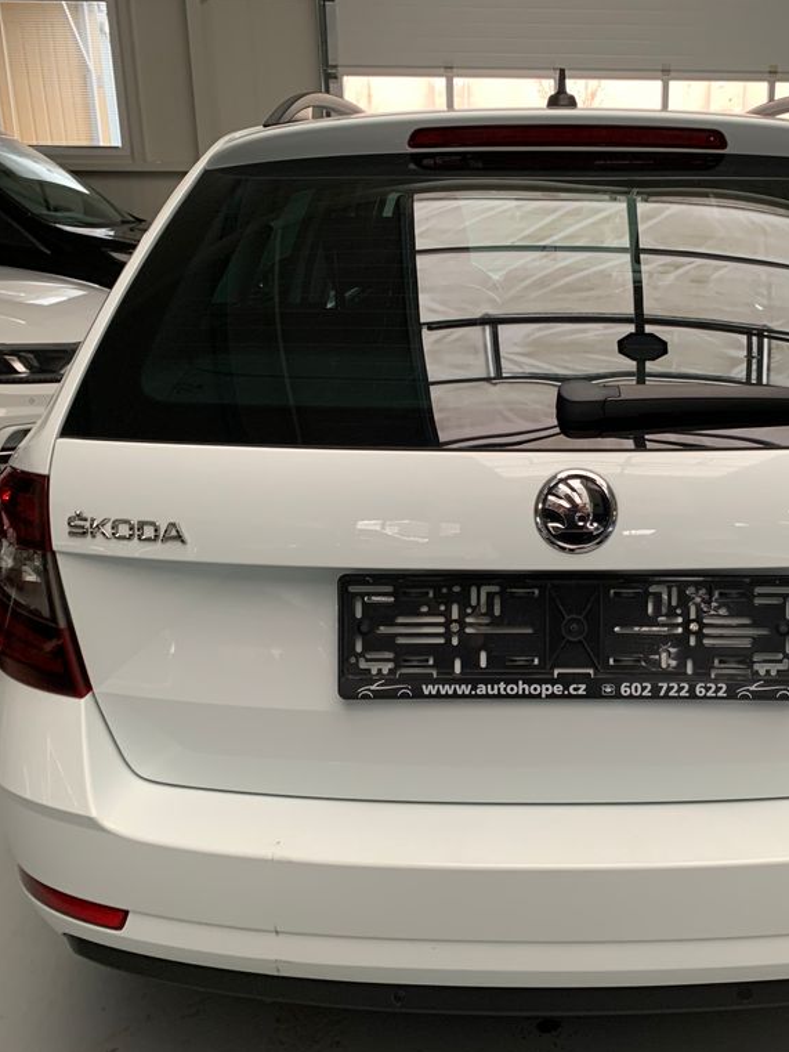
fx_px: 1063
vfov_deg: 52.6
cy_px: 528
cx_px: 550
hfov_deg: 40.0
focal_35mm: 35
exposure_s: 1/60
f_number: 1.8
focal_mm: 4.25
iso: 125
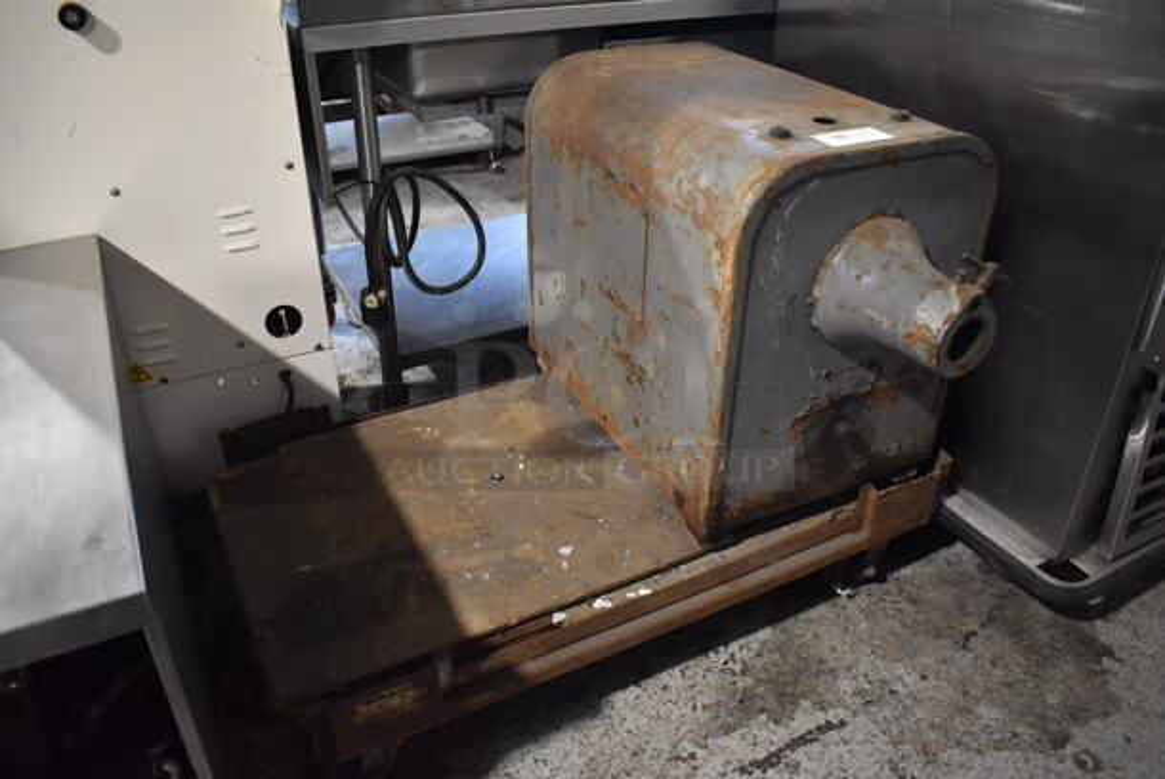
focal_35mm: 27
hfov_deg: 67.3
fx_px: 875
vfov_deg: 48.0
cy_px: 390
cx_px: 582
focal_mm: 18
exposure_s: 1/125
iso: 5600
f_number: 3.5
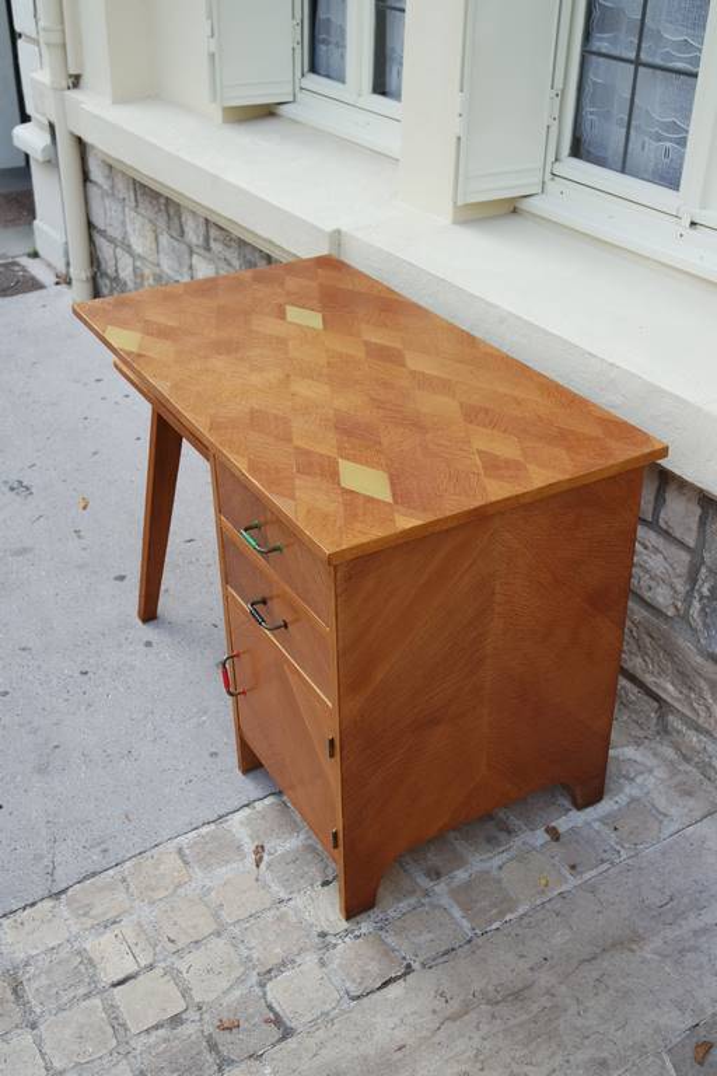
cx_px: 358
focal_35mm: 36
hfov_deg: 36.9
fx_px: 1075
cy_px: 538
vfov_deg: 53.1
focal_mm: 24
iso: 100
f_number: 4
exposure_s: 1/100
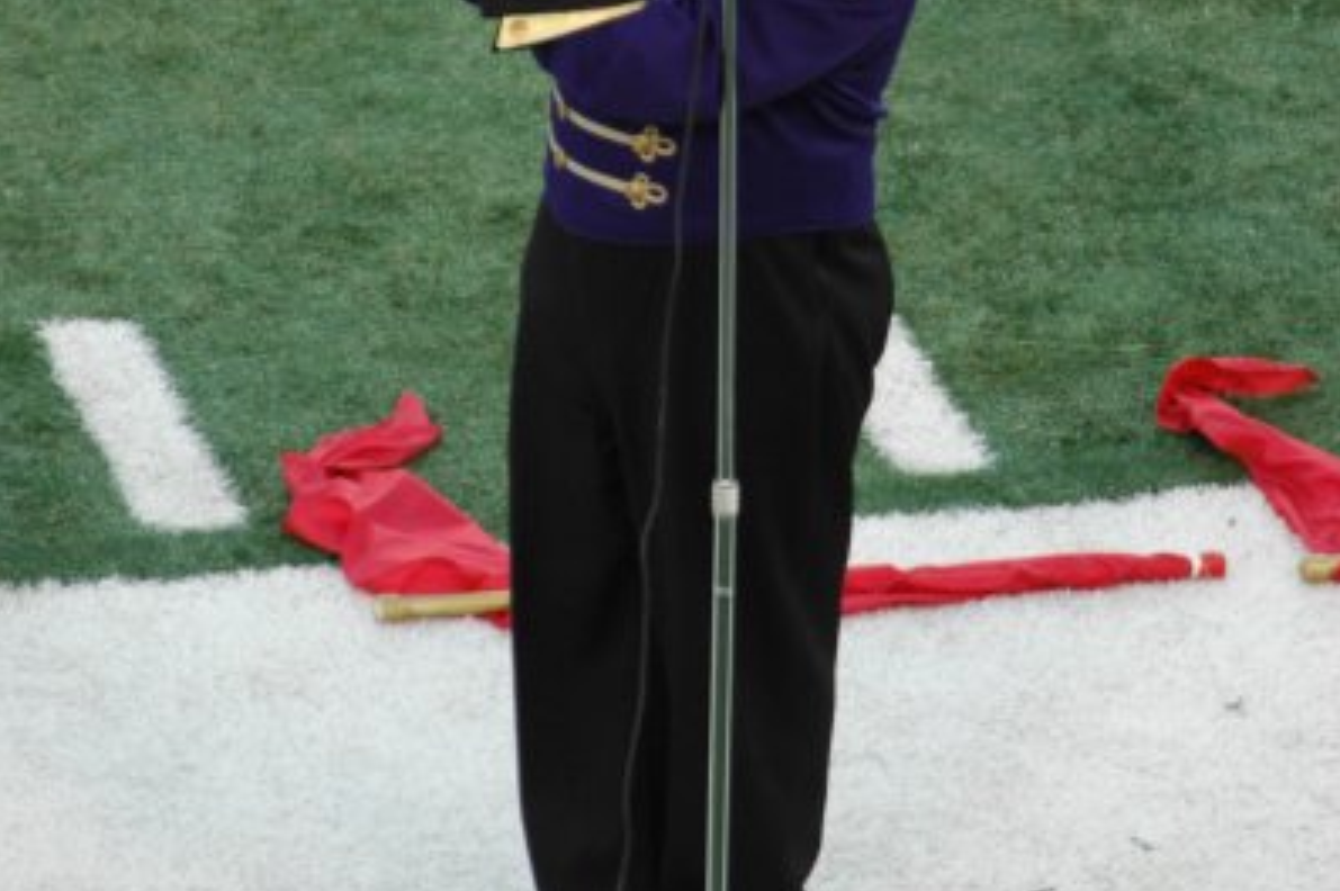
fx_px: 33732
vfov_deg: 1.5
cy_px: 88
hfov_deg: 2.3
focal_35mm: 907
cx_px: 670
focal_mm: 400
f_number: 5.6
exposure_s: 1/60
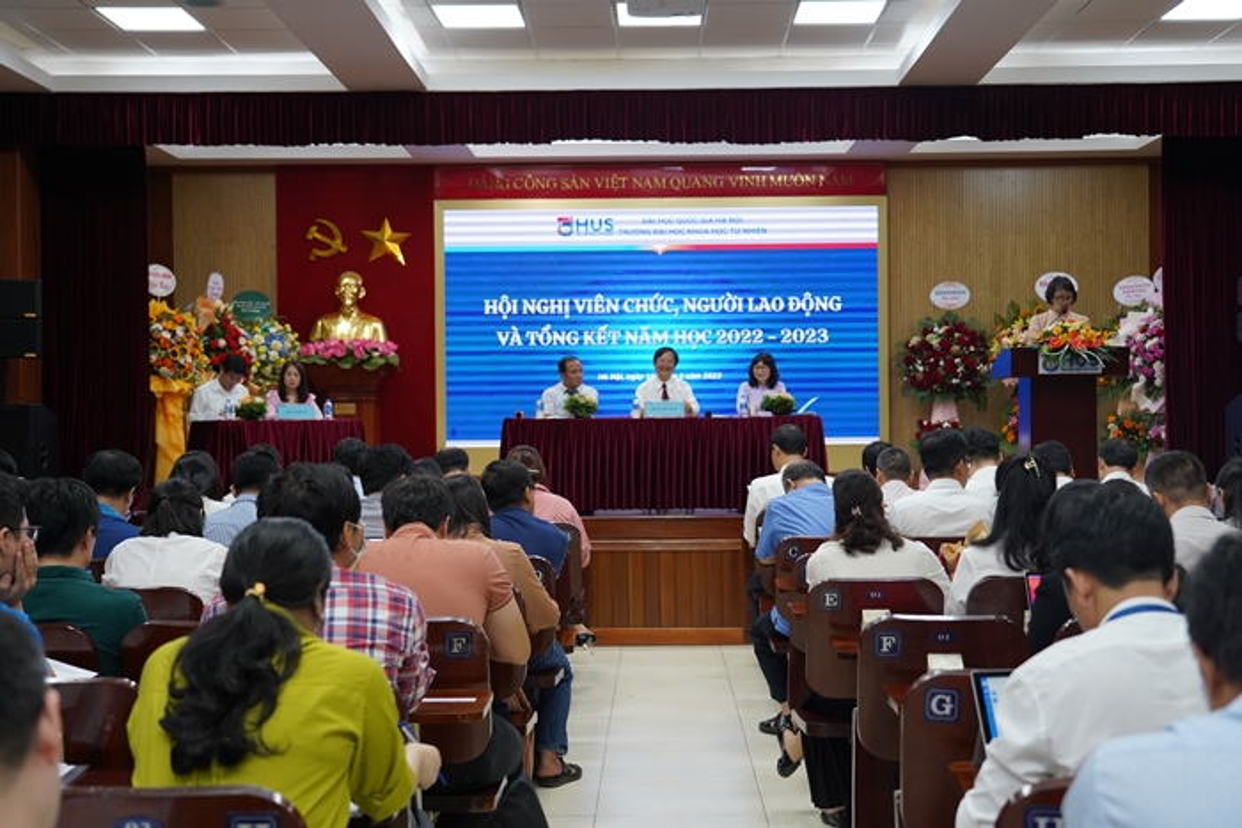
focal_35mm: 44
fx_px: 1518
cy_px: 414
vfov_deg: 30.5
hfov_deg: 44.5
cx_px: 621
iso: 1600
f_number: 4
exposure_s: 1/160
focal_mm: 44
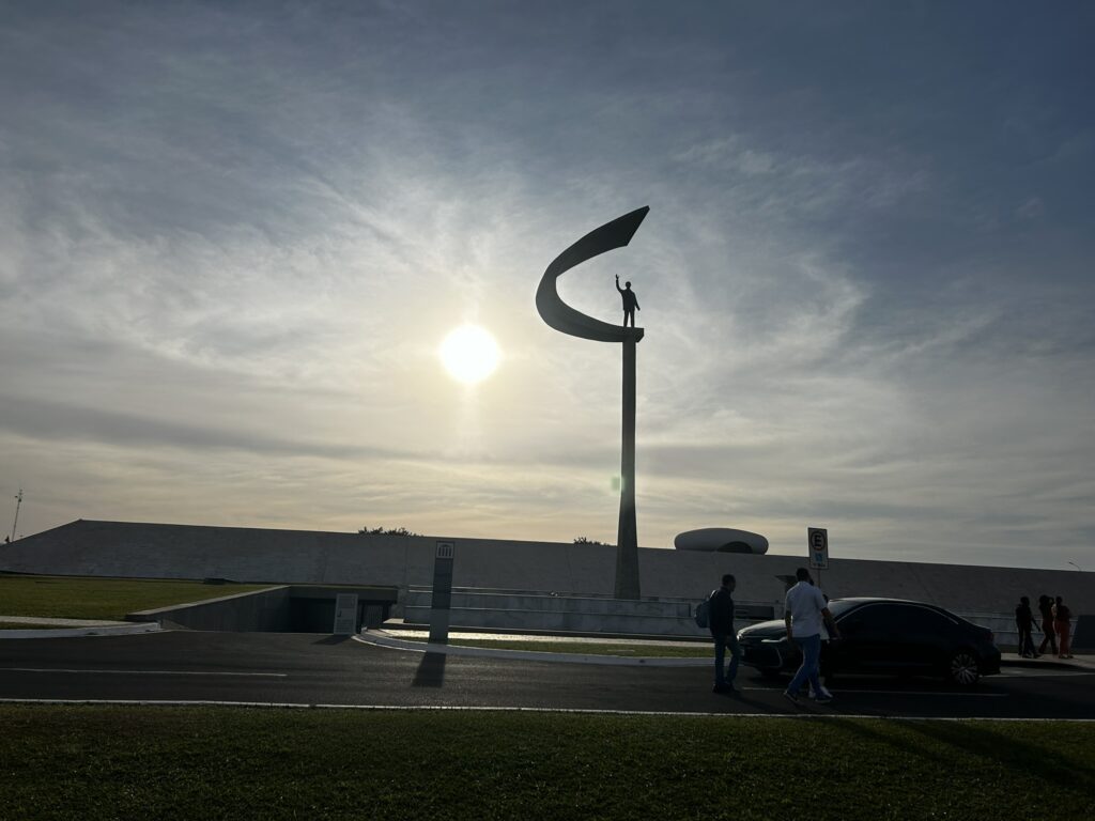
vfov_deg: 53.1
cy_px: 410
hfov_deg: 67.3
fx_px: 822
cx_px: 548
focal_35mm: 26
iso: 40
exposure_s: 1/16393
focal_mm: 5.7
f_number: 1.5
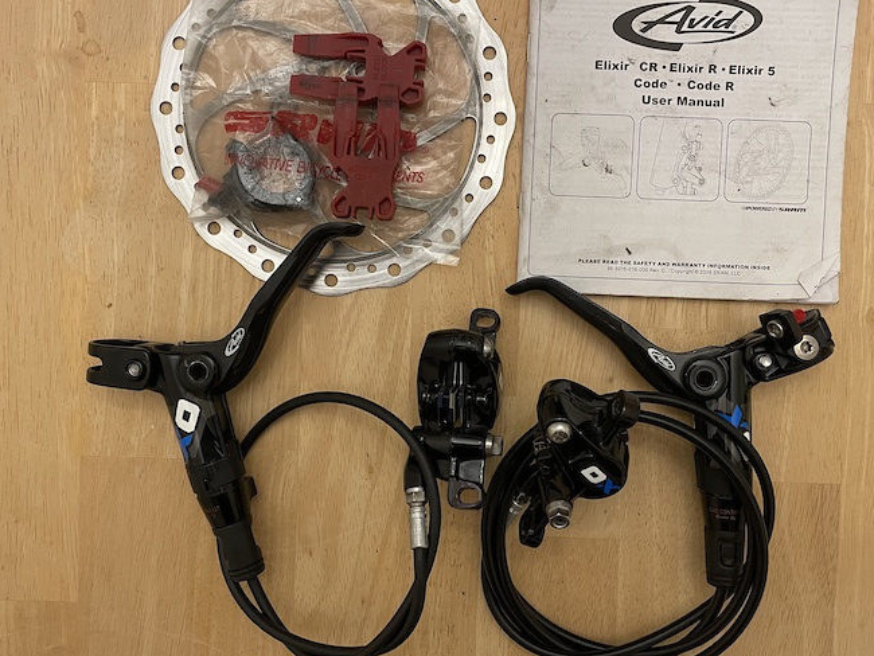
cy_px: 305
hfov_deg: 56.7
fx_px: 808
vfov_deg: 44.2
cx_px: 467
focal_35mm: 32
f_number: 1.6
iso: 200
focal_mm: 4.2
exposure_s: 1/50
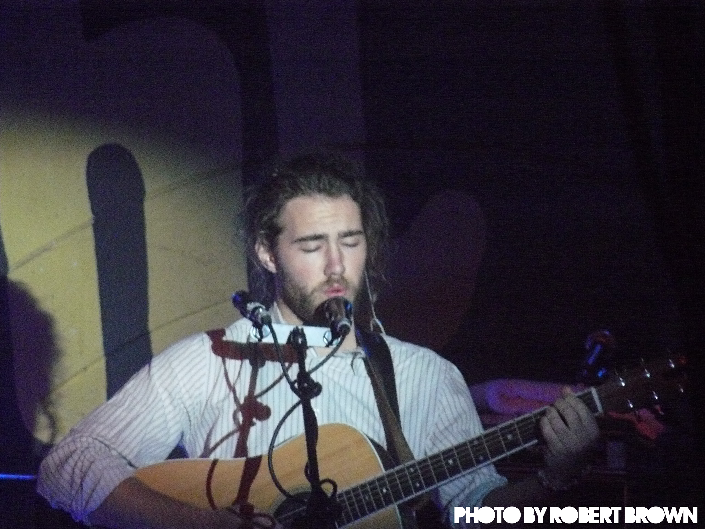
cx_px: 352
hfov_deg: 4.6
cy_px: 264
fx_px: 8798
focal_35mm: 432
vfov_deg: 3.4
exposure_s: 1/6
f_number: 3.3
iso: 800
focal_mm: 72
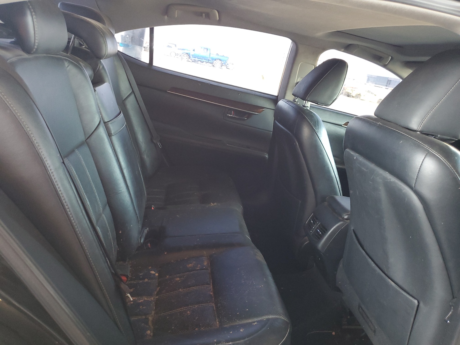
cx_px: 230
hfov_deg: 67.3
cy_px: 172
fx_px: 346
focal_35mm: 26
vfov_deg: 53.1
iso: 186
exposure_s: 1/60.2
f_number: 1.5
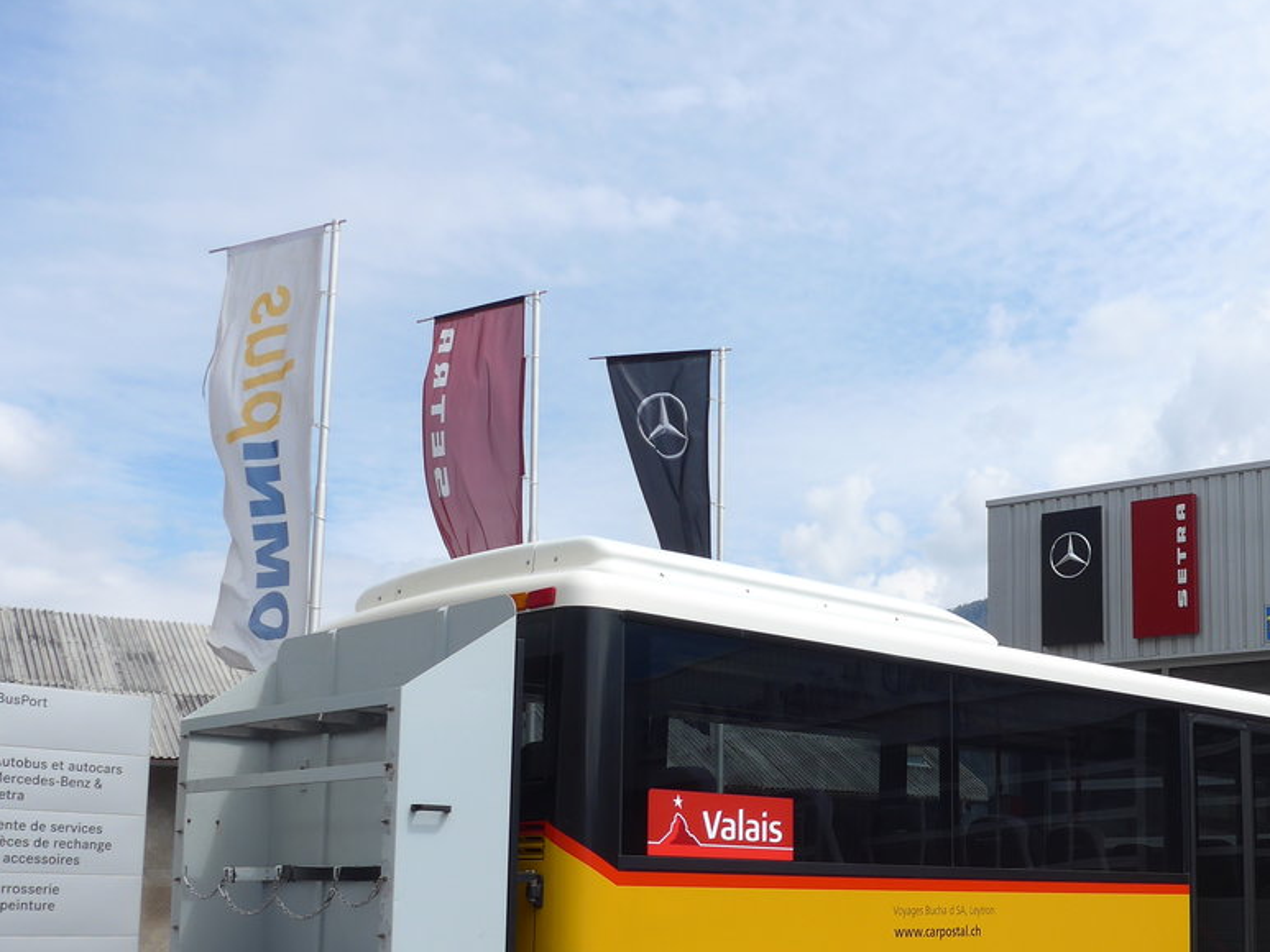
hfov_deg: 40.9
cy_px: 707
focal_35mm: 45
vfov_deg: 31.6
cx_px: 946
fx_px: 1651
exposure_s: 1/2000
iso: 80
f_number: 2.8
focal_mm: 6
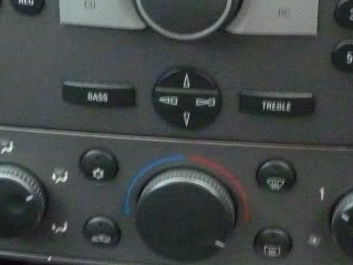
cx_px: 170
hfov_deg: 18.6
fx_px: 1081
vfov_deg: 14.0
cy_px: 141
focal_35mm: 106
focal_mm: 5.5
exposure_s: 1/15
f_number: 2.8
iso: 800
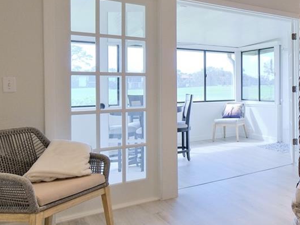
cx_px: 327
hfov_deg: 42.1
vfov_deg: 40.5
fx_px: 304
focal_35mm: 35
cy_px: 88
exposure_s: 1/80
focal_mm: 8
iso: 640
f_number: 4
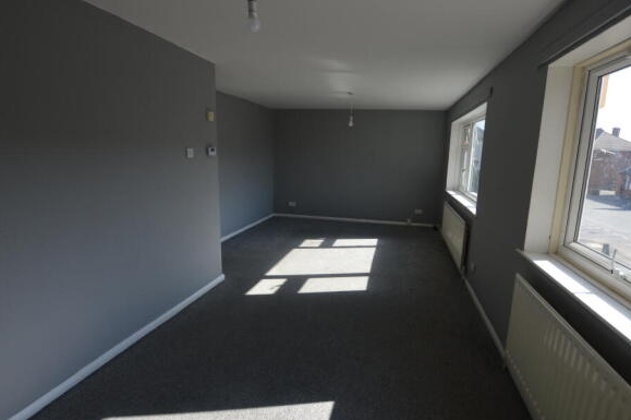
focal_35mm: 17
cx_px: 338
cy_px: 211
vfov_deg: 70.3
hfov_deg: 93.2
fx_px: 298
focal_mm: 10
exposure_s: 1/125
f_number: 5.6
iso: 140
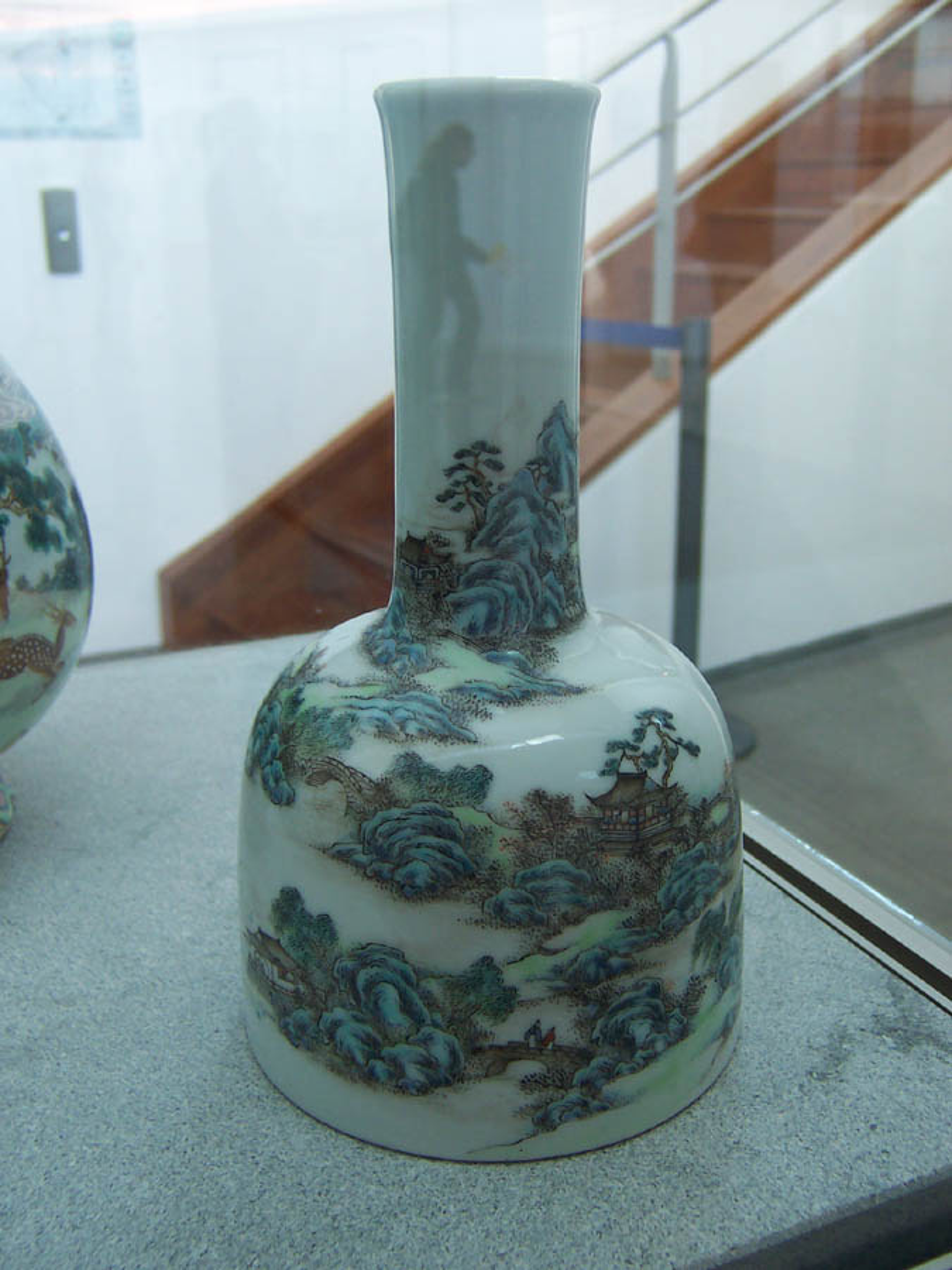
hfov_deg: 39.7
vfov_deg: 51.4
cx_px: 476
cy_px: 635
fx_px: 1320
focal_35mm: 36
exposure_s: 1/30
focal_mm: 5.6
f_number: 2.8
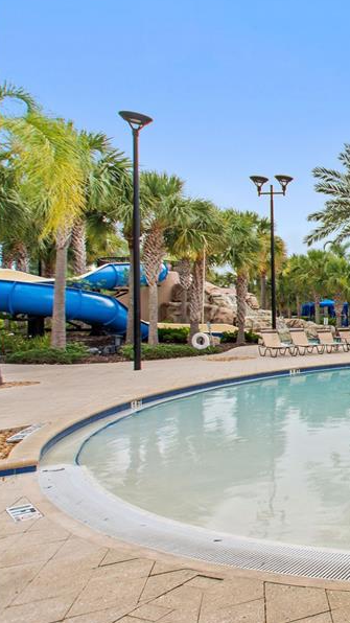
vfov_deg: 69.9
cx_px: 524
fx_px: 446
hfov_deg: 28.3
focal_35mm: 27
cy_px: 307
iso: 100
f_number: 4.5
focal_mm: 10
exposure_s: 1/60
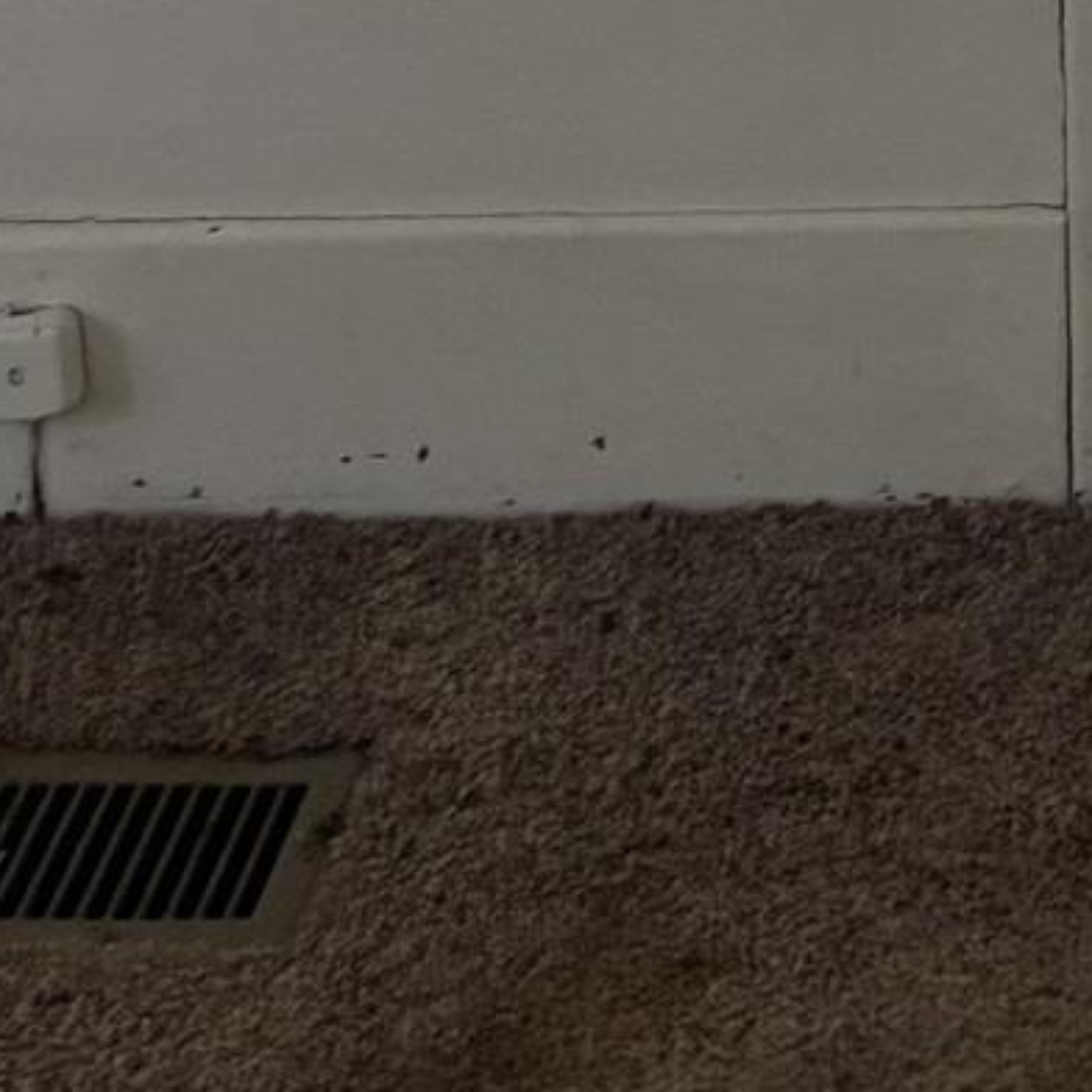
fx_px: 4818
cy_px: -1669
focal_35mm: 135
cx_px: 1811
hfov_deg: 12.1
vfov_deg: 10.7
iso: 250
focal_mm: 5.96
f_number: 1.6
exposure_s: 1/60
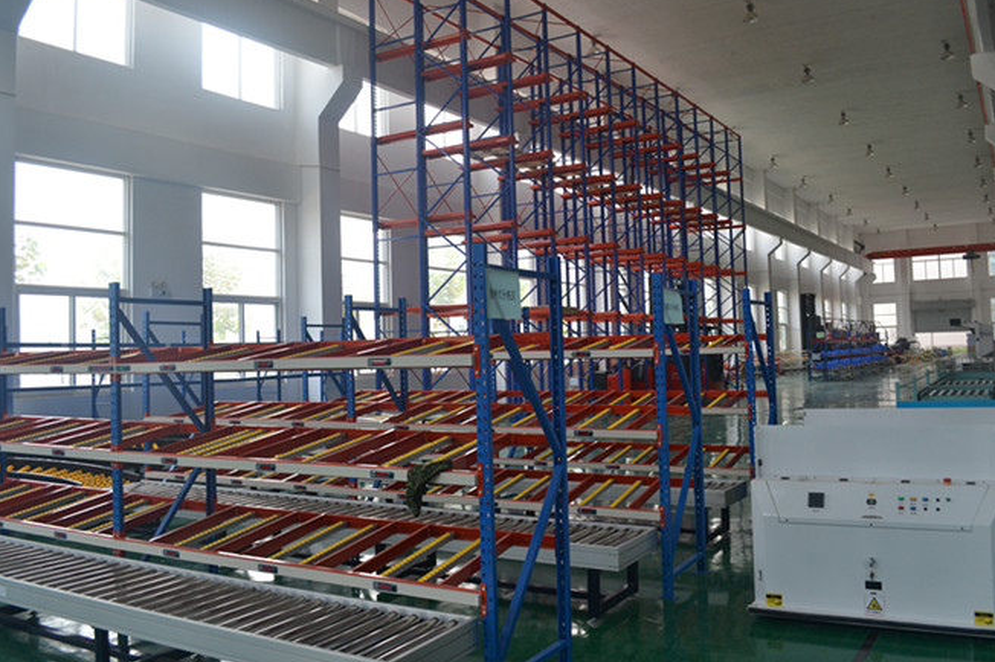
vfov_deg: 44.9
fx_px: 801
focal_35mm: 29
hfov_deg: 63.7
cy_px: 310
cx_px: 520
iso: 360
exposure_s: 1/125
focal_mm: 18
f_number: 5.6
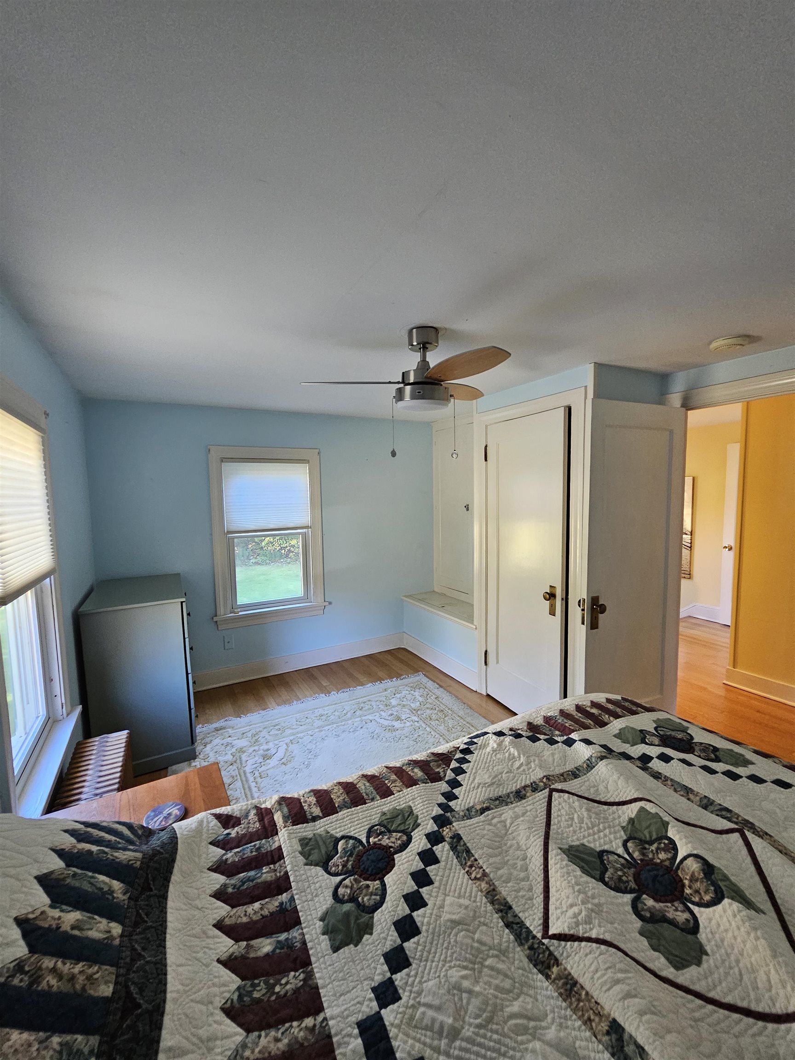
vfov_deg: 106.2
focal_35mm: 13
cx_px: 398
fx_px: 398
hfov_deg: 89.9
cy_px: 530
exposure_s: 1/40
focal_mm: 2.2
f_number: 2.2
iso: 320
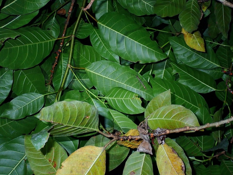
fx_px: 337
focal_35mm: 50
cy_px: 88
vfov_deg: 29.1
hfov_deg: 38.1
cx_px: 132
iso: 200
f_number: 4
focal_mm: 7.84
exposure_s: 1/80
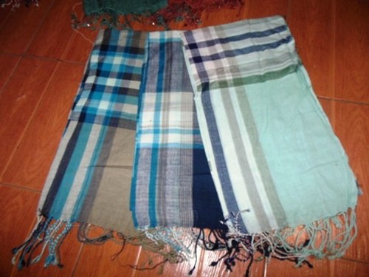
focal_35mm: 25
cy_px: 138
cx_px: 184
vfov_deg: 54.9
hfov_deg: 69.4
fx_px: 266
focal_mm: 4.5
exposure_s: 1/25
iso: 125
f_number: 3.2
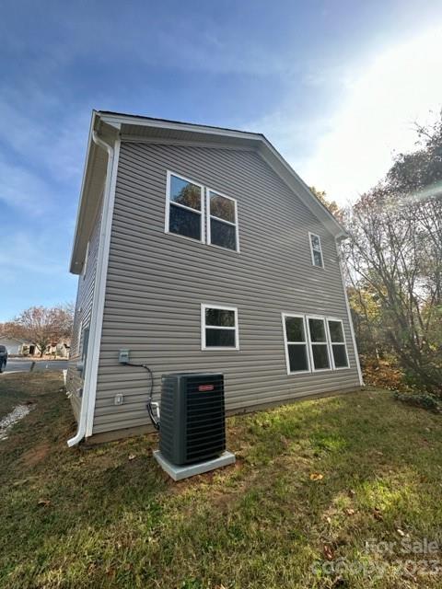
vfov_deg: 102.1
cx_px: 221
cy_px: 294
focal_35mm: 14
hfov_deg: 85.7
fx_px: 238
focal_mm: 2.22
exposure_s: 1/353
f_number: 2.2
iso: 40
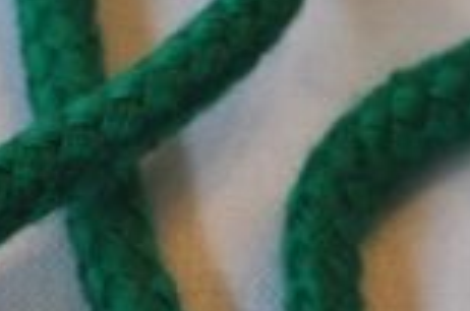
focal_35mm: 406
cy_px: 297
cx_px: 348
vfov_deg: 3.4
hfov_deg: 5.1
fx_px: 5290
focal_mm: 52
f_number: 5.6
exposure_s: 1/60
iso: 720
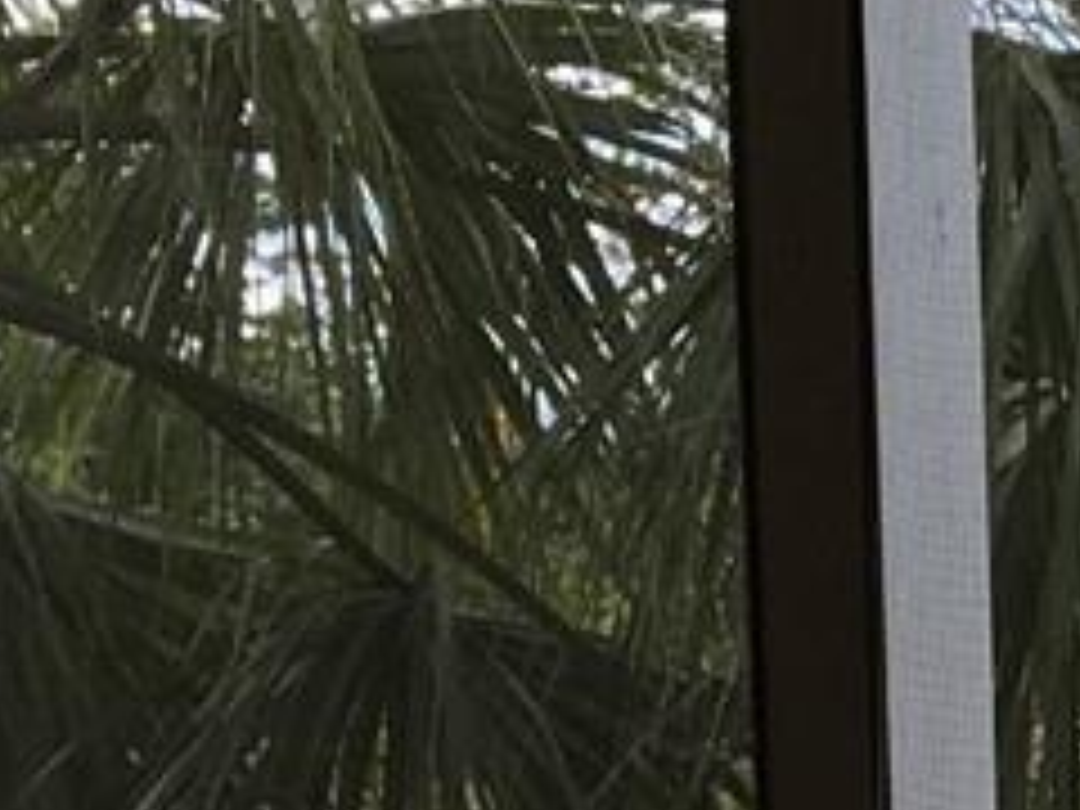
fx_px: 6021
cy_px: 1530
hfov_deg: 9.6
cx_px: 2070
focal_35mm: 193
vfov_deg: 7.4
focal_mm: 4.15
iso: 25
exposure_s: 1/348
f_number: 2.2
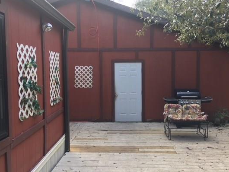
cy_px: 85
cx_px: 122
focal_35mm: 35
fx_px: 232
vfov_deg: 40.7
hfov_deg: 52.6
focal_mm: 4.15
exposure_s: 1/125
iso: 25
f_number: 2.2
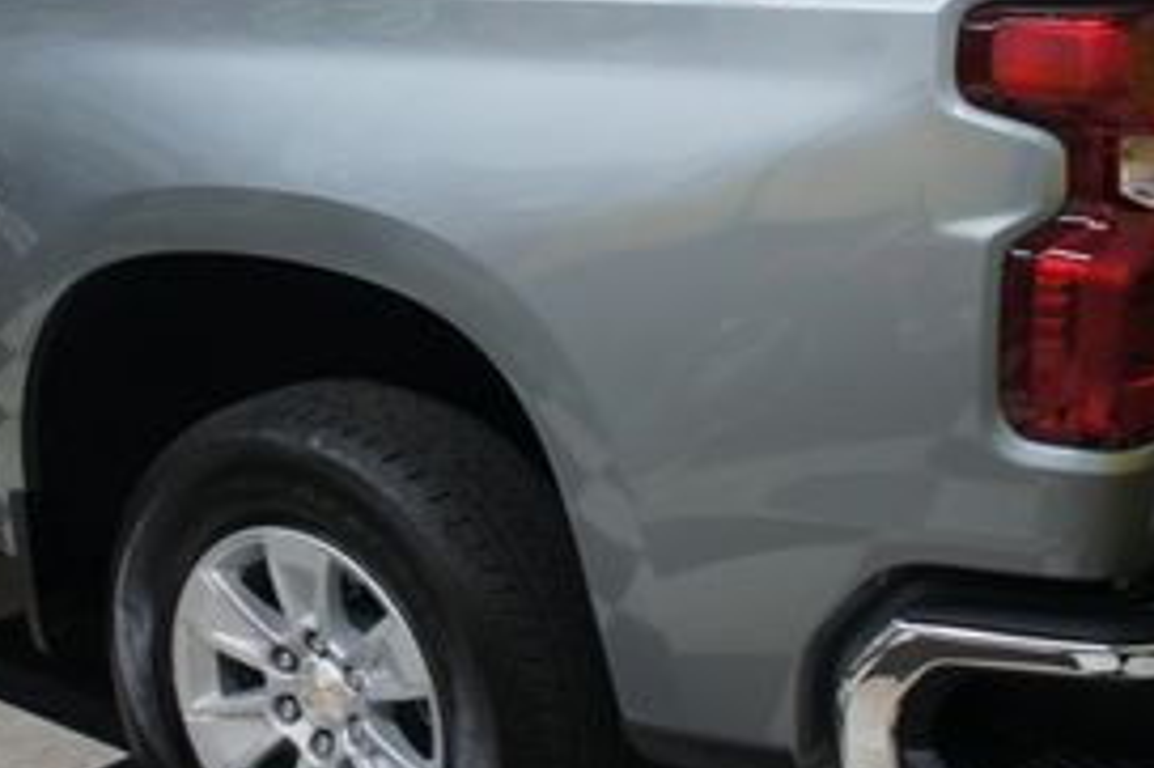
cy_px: 204
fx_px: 2152
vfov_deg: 20.1
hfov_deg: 29.4
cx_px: 246
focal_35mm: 67
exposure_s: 1/30
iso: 400
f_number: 3.5
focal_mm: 19
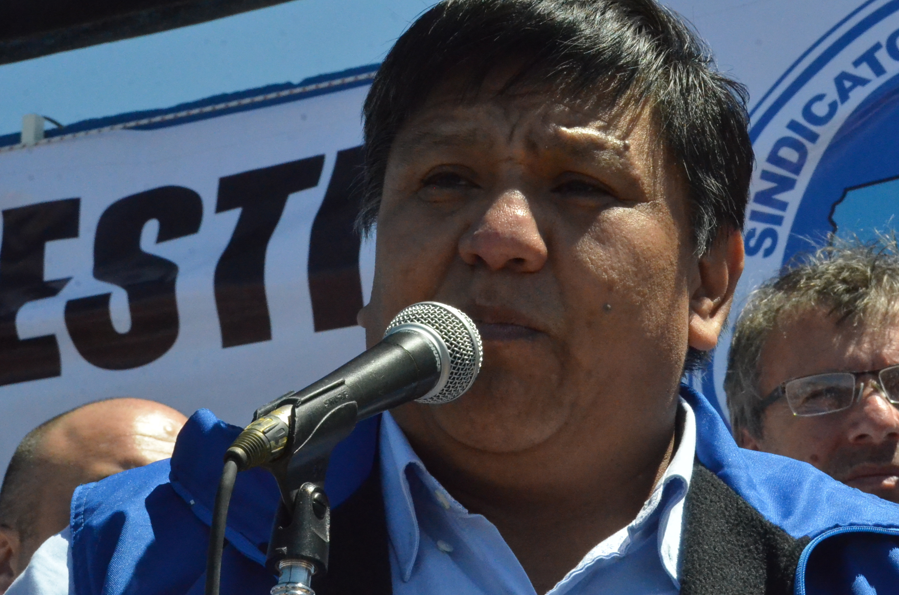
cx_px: 560
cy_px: 316
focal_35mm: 138
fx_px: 3439
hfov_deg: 14.9
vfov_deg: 9.9
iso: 5000
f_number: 20
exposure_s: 1/1600
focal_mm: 70
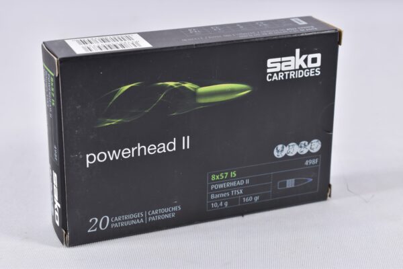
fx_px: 923
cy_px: 134
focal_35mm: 82
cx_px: 202
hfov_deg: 24.6
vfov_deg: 16.6
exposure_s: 1/50
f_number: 5.6
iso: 640
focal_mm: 55
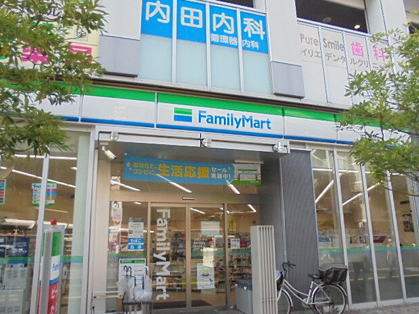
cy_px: 162
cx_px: 205
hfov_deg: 65.3
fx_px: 327
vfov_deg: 51.3
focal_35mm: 27
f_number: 3.5
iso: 400
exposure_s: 1/640
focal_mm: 4.6
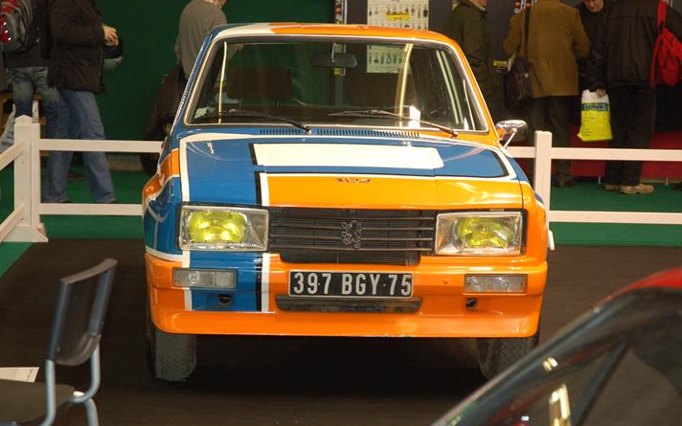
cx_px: 343
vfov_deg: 13.6
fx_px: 1784
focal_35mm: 96
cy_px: 202
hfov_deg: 21.6
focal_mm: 62
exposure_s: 1/60
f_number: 4.5
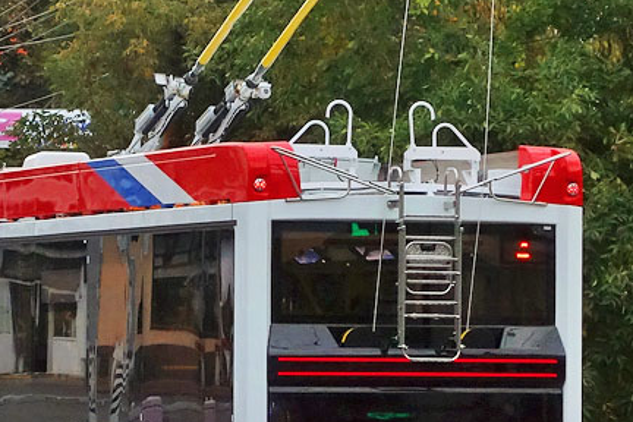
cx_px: 114
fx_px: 3710
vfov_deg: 6.5
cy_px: 88
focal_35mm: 211
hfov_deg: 9.7
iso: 500
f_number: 4
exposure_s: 1/500
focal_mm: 28.18
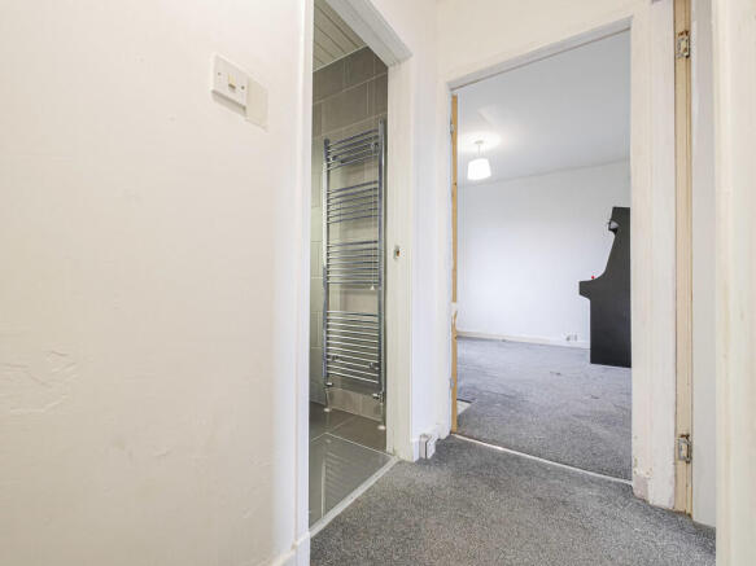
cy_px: 283
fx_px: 306
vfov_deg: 85.7
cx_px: 378
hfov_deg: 102.1
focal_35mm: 14
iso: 1600
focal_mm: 7
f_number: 4
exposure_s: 1/60
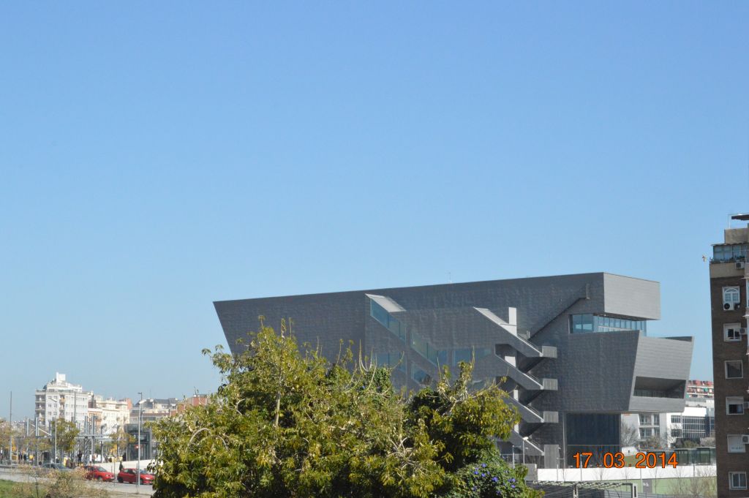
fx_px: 1621
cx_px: 374
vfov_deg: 17.5
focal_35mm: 78
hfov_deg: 26.0
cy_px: 249
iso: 3200
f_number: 16
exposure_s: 1/1600
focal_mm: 52
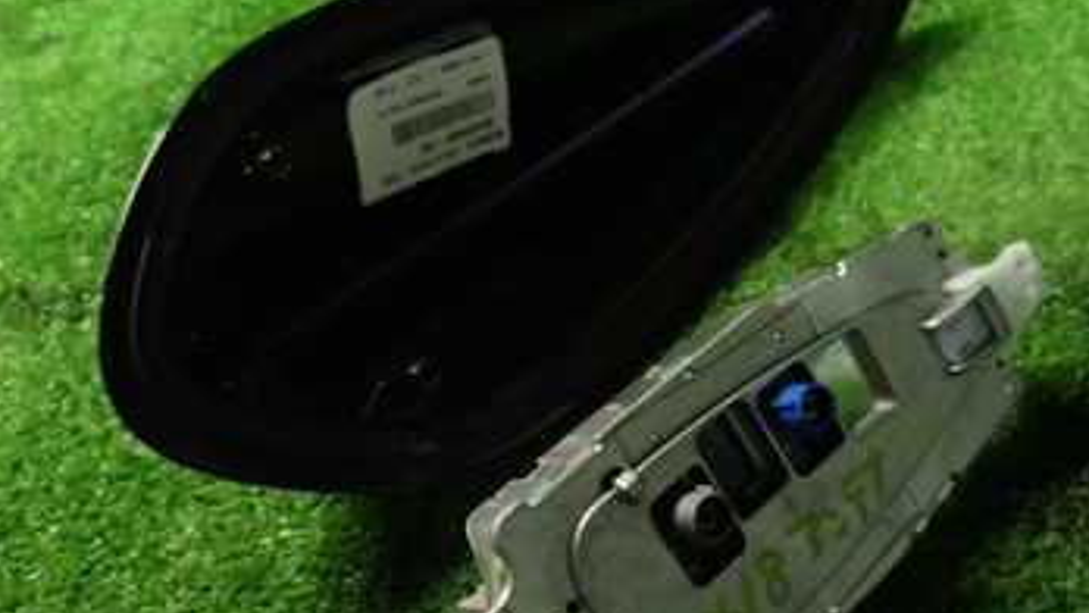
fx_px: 1358
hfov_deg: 43.4
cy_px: 385
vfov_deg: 25.4
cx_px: 679
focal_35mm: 47
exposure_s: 1/30
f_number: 2
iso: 400
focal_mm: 4.5
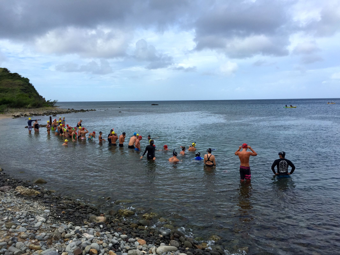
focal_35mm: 29
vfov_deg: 48.2
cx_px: 170
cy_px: 128
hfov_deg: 61.7
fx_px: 285
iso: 32
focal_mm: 4.15
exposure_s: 1/1319
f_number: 2.2
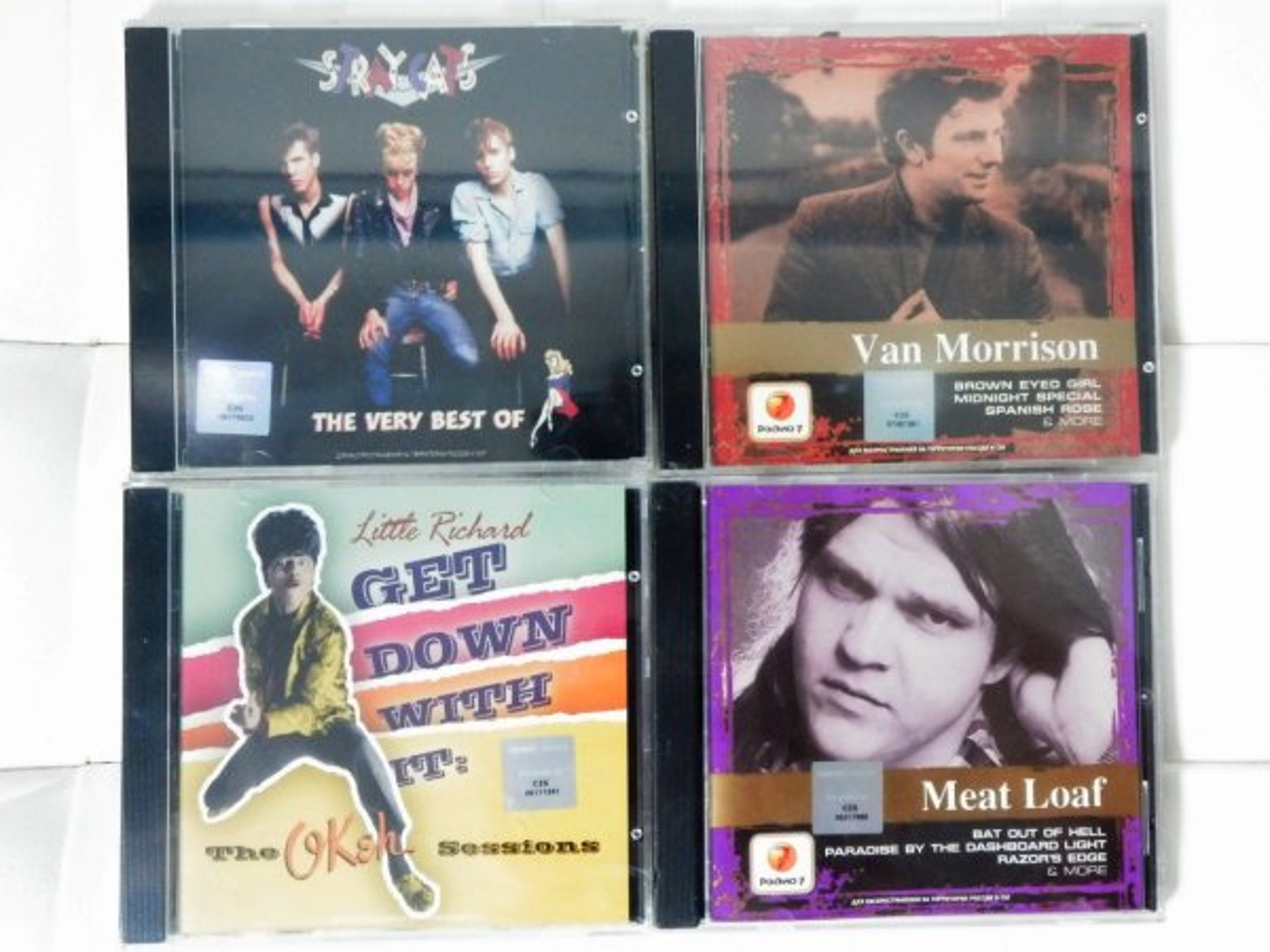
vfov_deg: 38.7
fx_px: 1357
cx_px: 635
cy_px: 476
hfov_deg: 50.1
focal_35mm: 37
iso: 800
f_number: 3.6
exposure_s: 1/50
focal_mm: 6.6
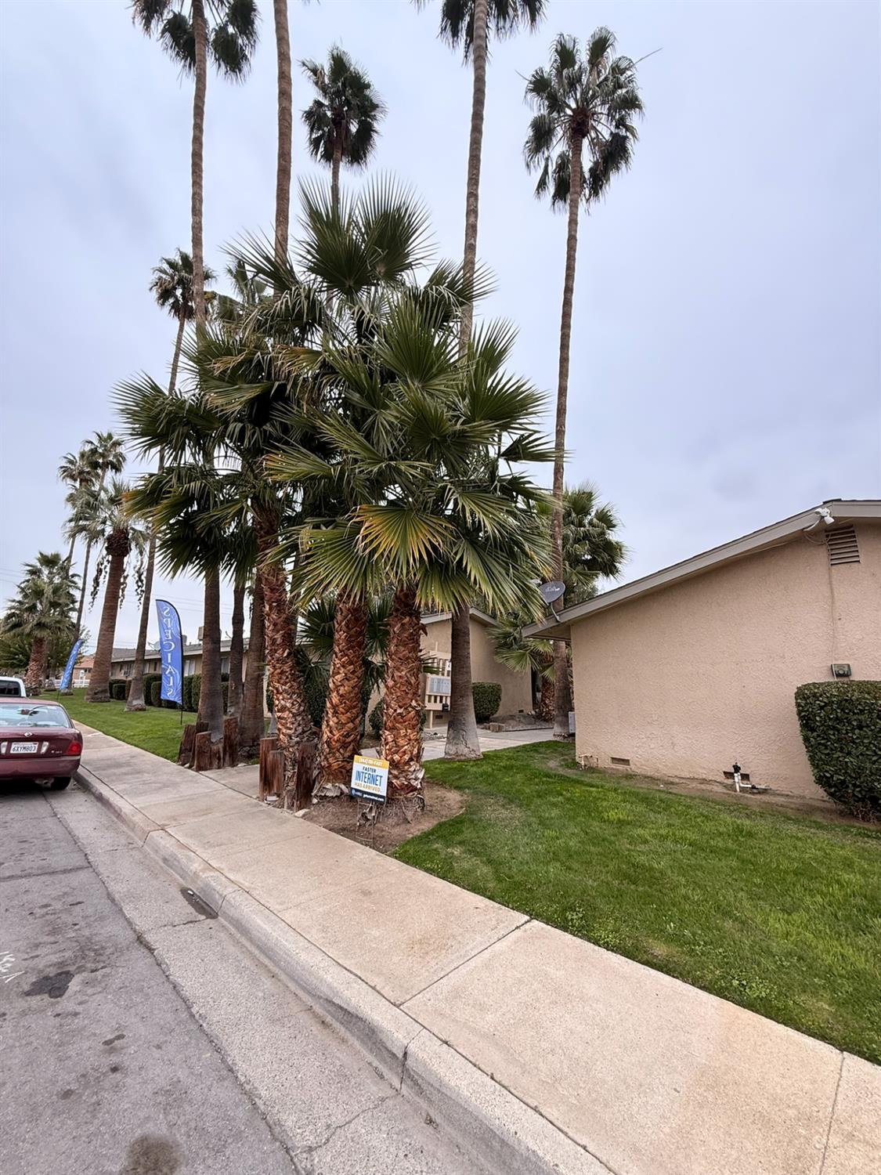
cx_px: 440
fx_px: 475
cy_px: 588
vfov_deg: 102.1
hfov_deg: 85.7
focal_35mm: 14
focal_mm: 2.22
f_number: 2.2
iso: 64
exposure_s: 1/252
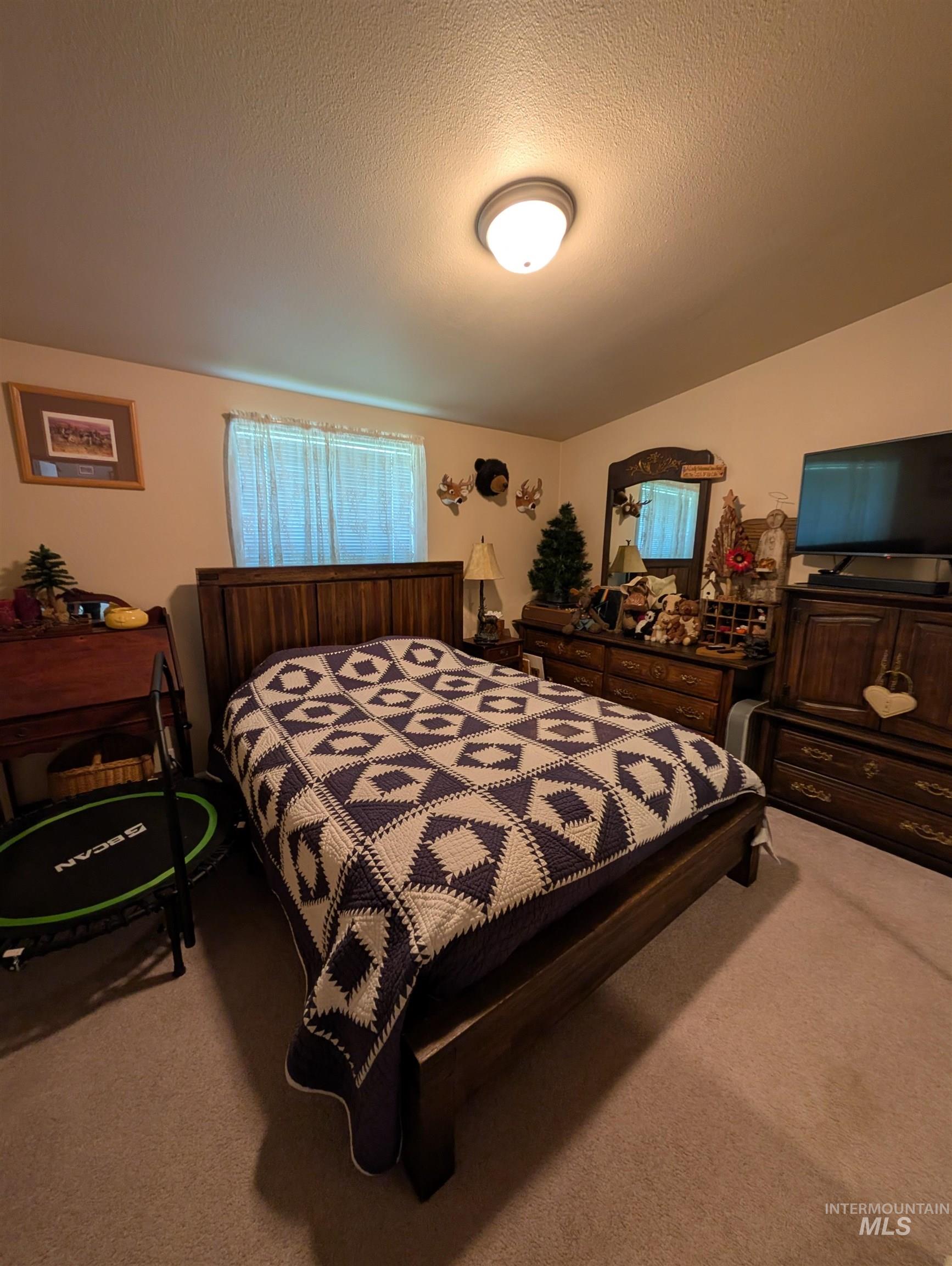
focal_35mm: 12
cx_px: 476
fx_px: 439
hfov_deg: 94.6
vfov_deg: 110.5
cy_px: 633
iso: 120
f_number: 1.7
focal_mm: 2.02
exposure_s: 1/41.7
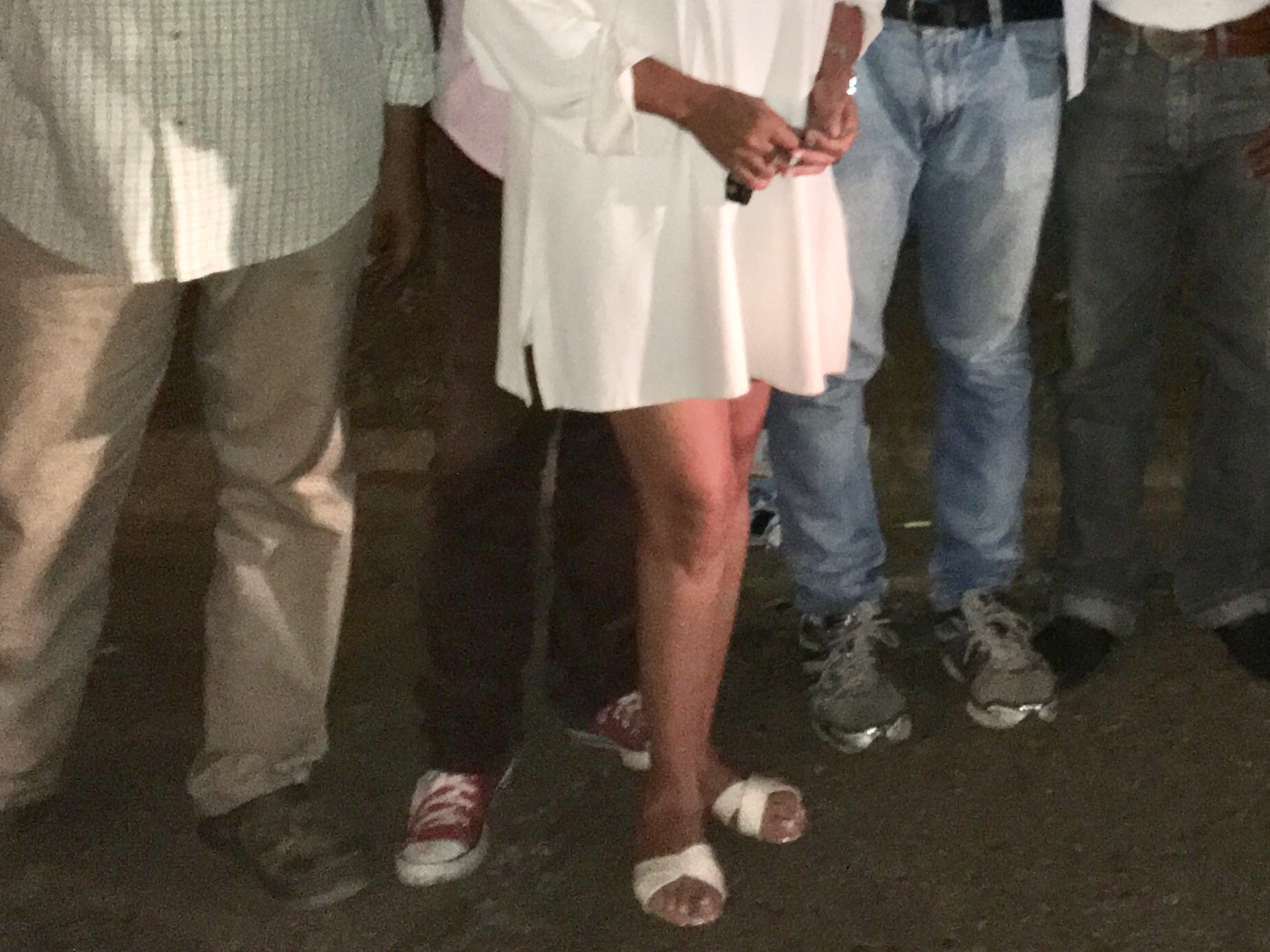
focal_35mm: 63
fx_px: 2311
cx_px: 1078
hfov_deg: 29.8
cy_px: 70
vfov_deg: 22.6
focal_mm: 4.15
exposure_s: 1/16
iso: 200
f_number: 2.2
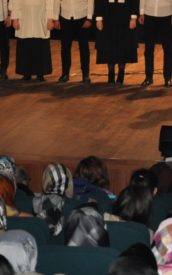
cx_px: 235
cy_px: 90
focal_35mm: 197
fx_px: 1478
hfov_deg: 6.6
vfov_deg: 10.6
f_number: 5
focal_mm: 50
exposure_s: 1/60
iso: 800
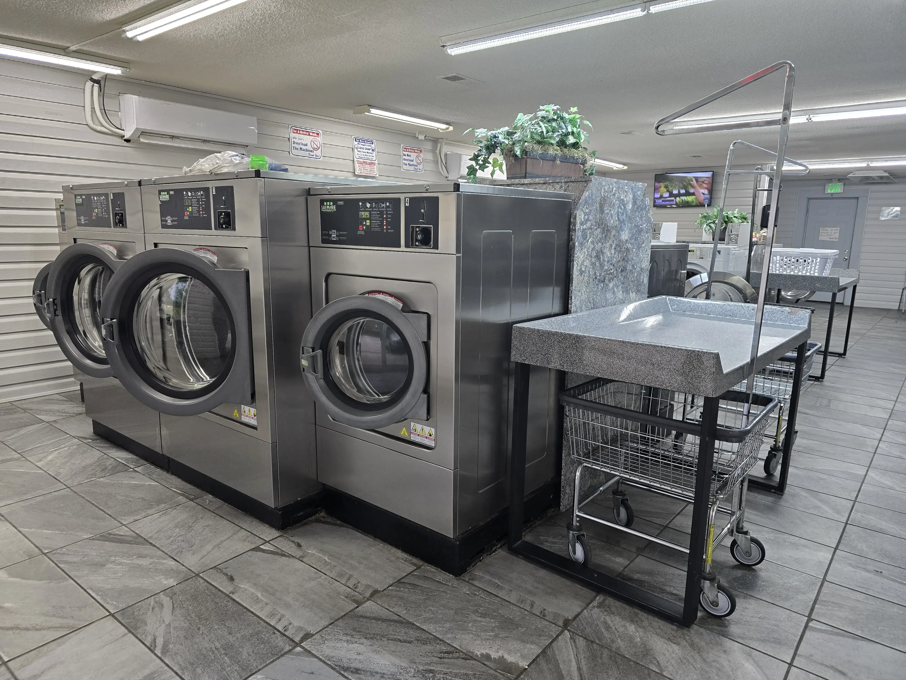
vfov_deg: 58.9
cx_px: 453
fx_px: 602
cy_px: 340
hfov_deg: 73.9
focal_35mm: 23
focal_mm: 6.3
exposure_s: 1/120
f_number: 1.7
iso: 200
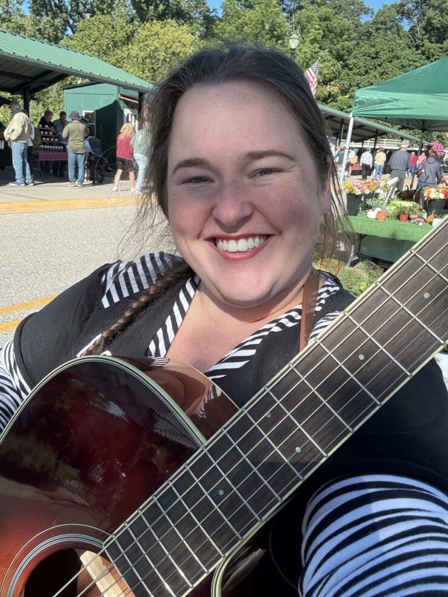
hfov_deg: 45.4
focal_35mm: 31
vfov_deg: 58.4
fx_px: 535
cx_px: 218
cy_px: 294
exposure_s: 1/546
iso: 25
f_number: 1.9
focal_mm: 2.69
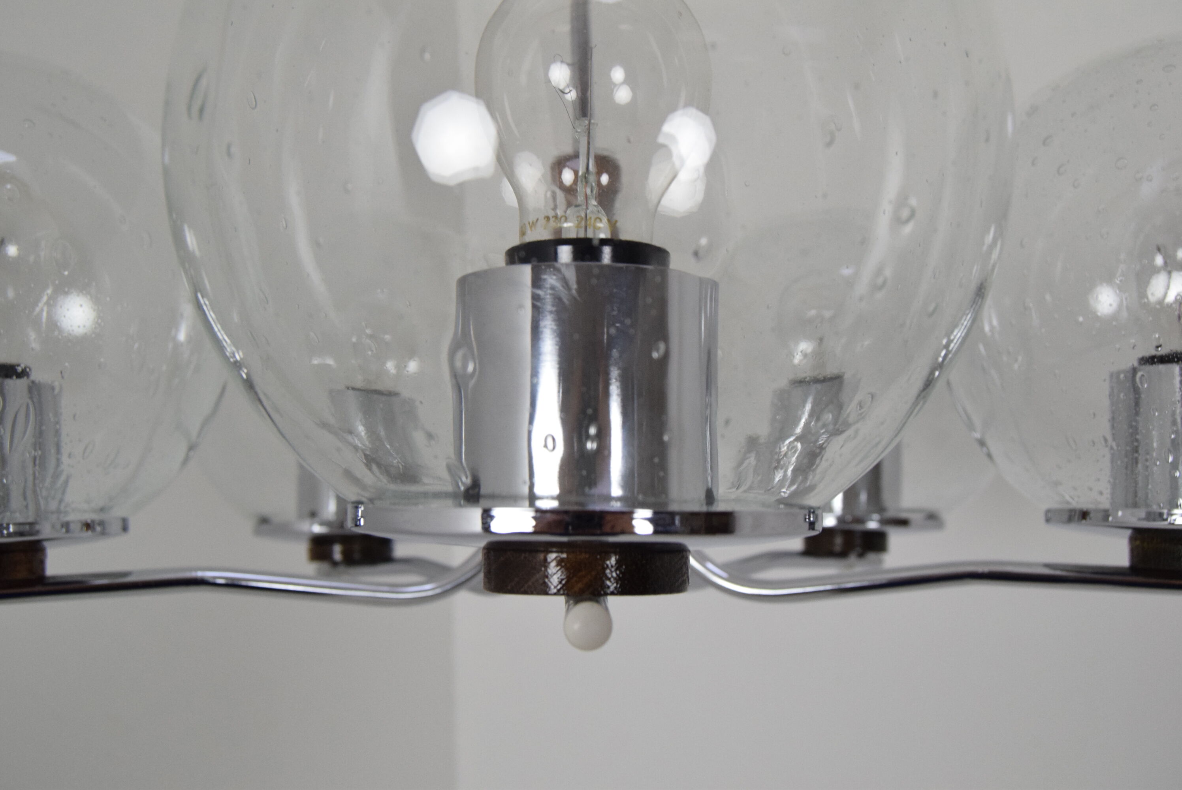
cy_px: 395
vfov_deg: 34.3
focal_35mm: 39
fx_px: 1281
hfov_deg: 49.5
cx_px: 591
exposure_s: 1/200
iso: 1600
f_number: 7.1
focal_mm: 26
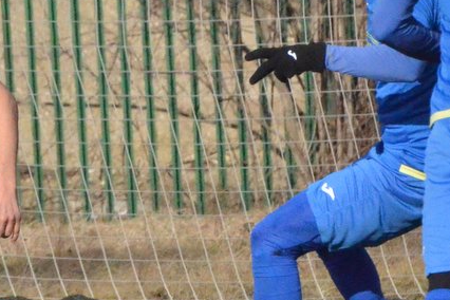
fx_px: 15849
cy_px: 138
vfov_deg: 1.1
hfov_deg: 1.6
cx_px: -67
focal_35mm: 1268
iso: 6400
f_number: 14
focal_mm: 300
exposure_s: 1/8000
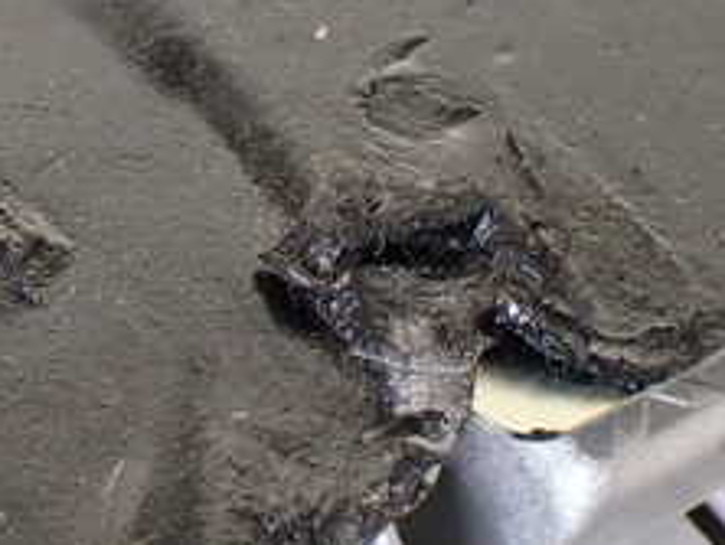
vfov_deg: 18.2
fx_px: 1698
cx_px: 193
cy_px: 176
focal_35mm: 81
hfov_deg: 23.9
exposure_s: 1/125
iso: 400
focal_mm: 5.4
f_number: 2.3
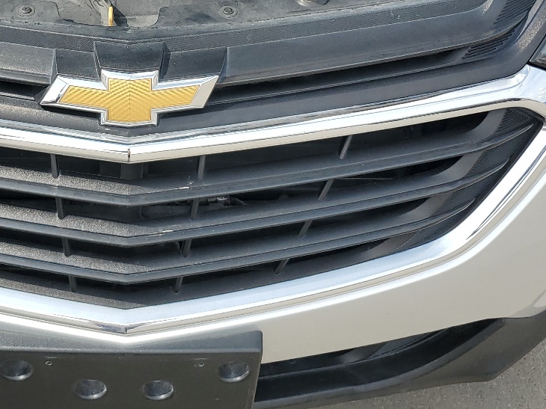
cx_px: 109
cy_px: 67
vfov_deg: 25.1
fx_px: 899
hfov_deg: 32.8
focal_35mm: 57
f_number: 1.5
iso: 50
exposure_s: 1/1667
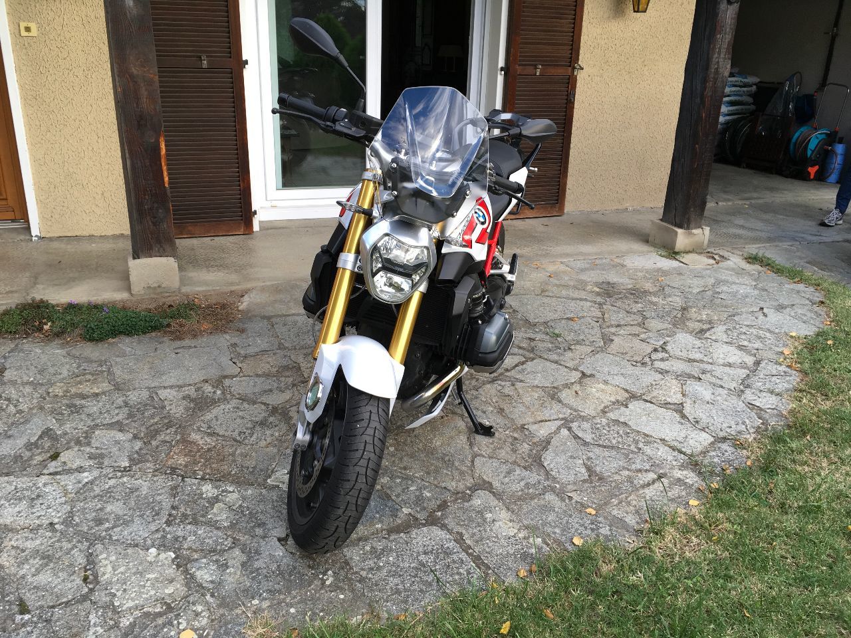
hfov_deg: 61.7
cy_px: 319
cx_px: 426
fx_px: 713
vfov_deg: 48.2
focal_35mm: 29
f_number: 2.2
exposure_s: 1/100
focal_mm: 4.15
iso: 32
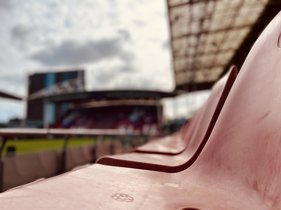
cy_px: 105
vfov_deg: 53.1
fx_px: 211
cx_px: 140
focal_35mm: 26
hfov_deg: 67.3
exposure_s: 1/3257
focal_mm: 5.1
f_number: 1.6
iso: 50
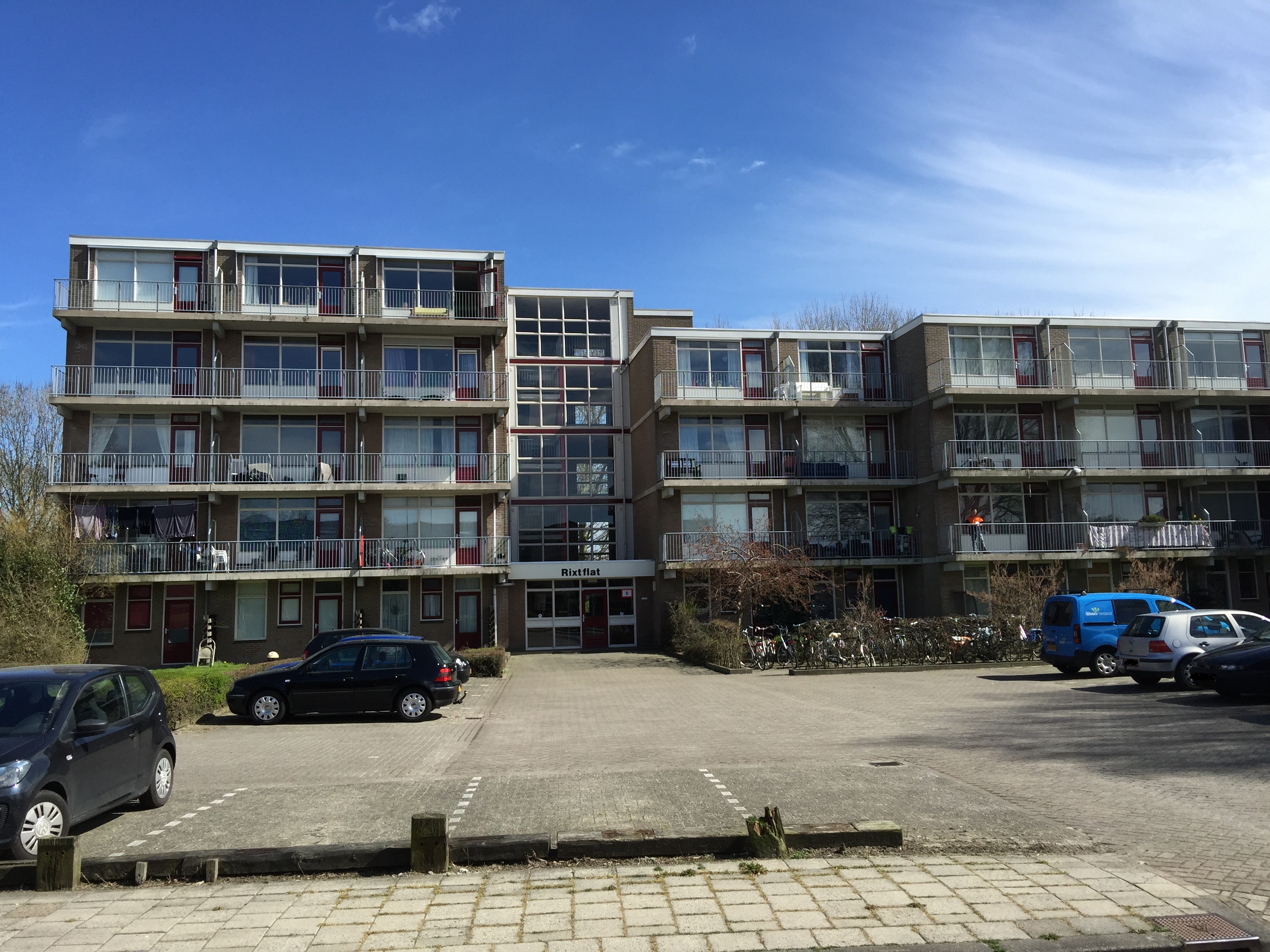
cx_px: 635
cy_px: 476
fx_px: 1064
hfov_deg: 61.7
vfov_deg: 48.2
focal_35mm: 29
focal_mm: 4.15
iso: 32
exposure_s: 1/1582
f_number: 2.2
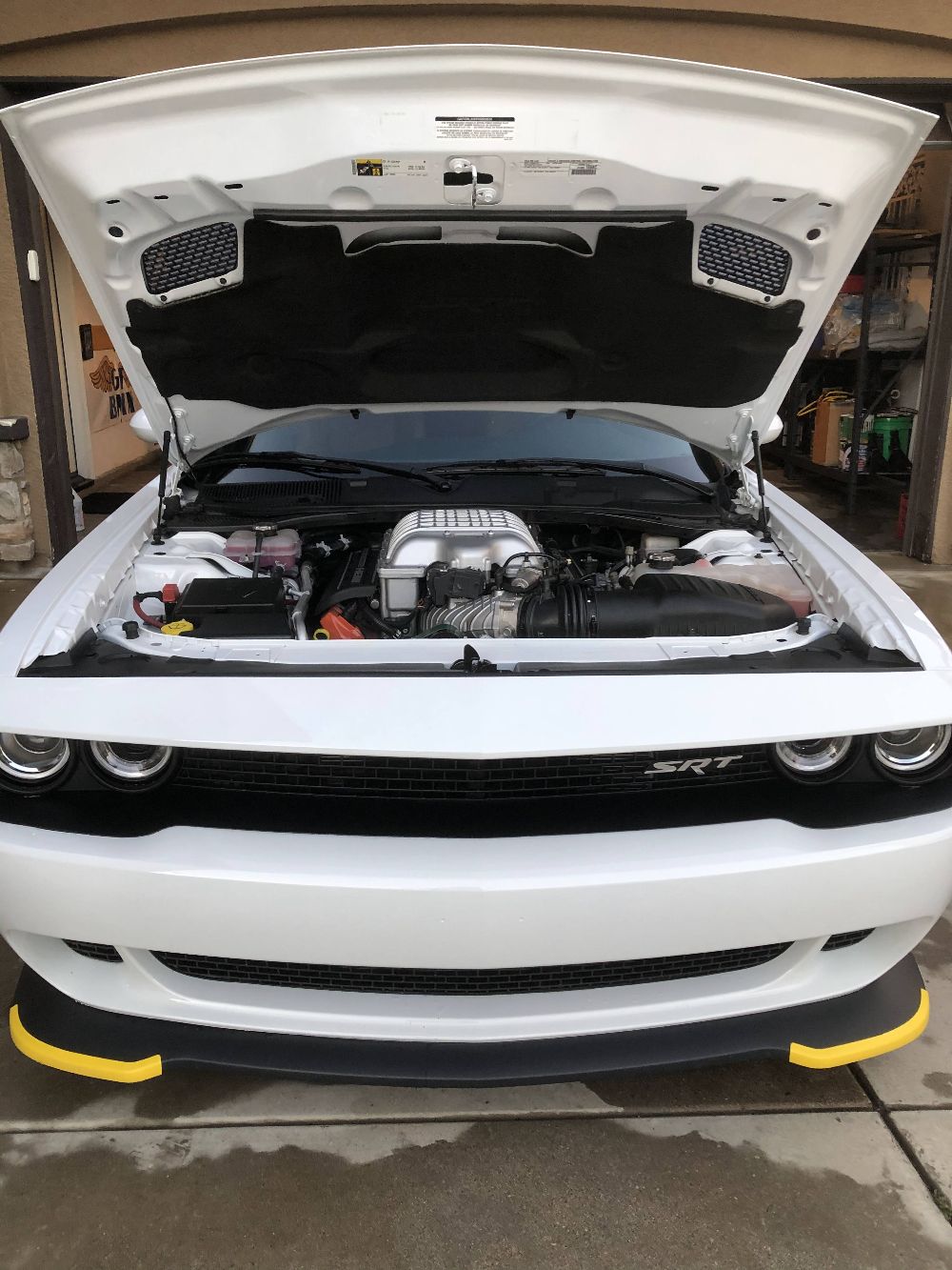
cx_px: 476
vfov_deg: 63.4
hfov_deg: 49.8
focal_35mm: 28
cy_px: 635
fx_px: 1027
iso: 32
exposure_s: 1/20
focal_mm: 4
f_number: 1.8
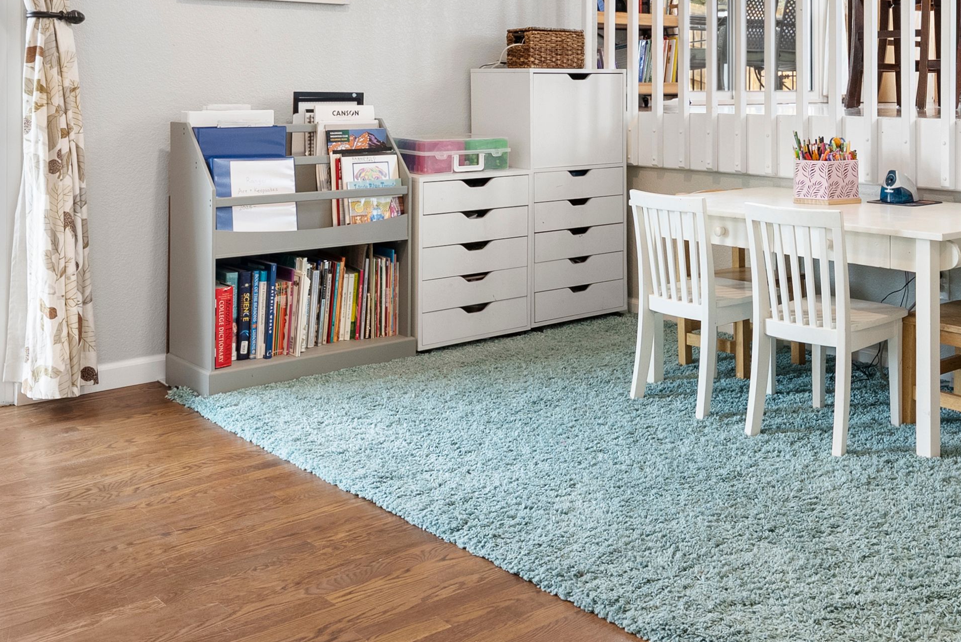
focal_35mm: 42
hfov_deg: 45.0
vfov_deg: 30.9
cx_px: 706
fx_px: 1122
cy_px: 102
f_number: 8
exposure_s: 1/13
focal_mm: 19
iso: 640
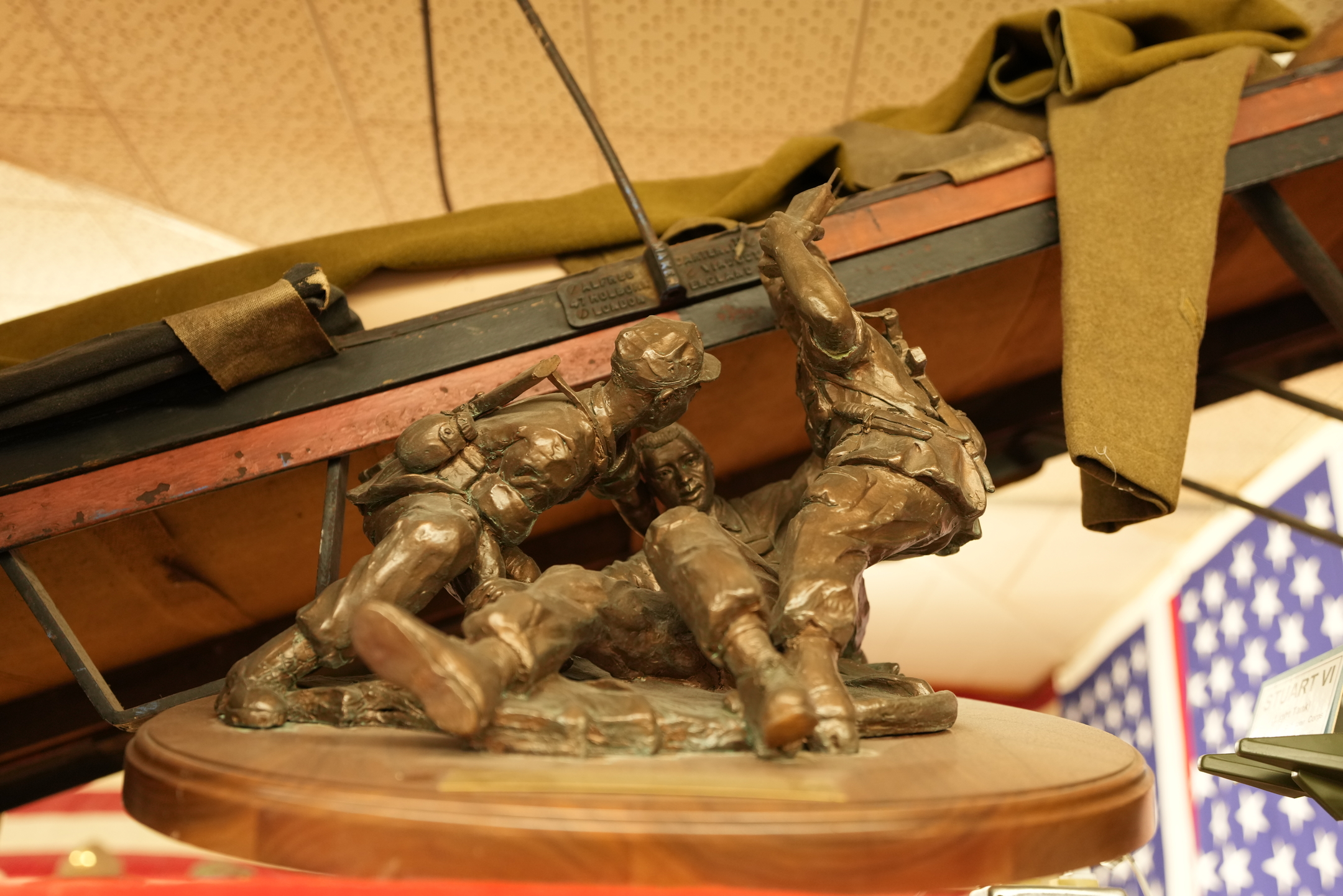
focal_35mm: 35
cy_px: 448
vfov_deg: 37.9
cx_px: 672
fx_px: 1306
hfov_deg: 54.4
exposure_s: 1/40
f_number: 2.8
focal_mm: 35
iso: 1250
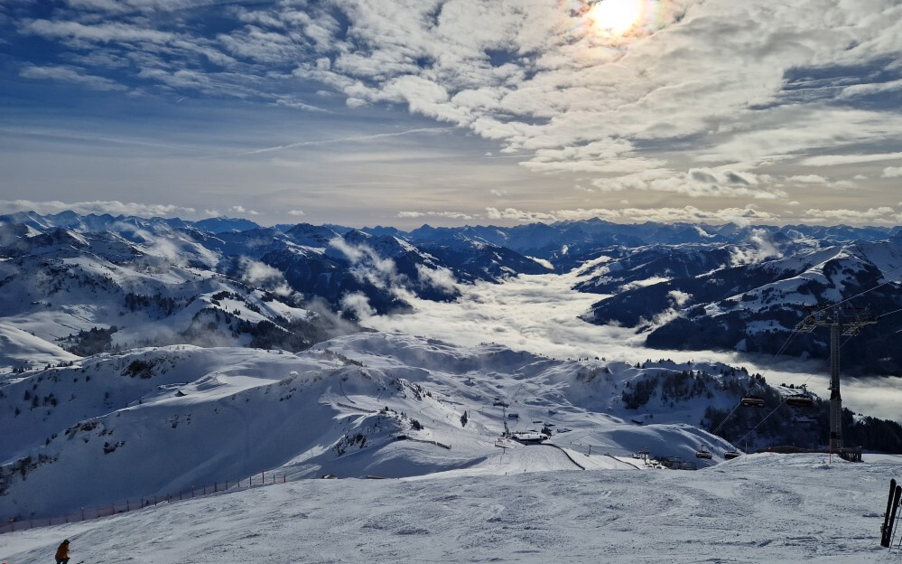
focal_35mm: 25
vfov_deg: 49.2
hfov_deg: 72.6
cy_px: 308
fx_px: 614
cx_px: 455
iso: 50
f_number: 1.8
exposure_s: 1/10016
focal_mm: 5.4
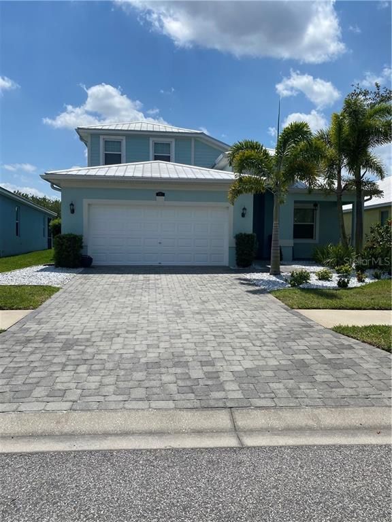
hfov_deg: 53.1
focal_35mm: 26
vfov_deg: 67.3
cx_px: 196
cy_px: 261
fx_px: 393
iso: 32
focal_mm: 4.25
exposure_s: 1/6061
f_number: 1.8
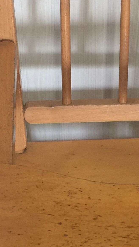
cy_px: 111
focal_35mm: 89
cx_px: 114
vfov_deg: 23.9
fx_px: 583
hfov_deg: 13.5
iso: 64
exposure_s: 1/17
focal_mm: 4.15
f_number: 2.2
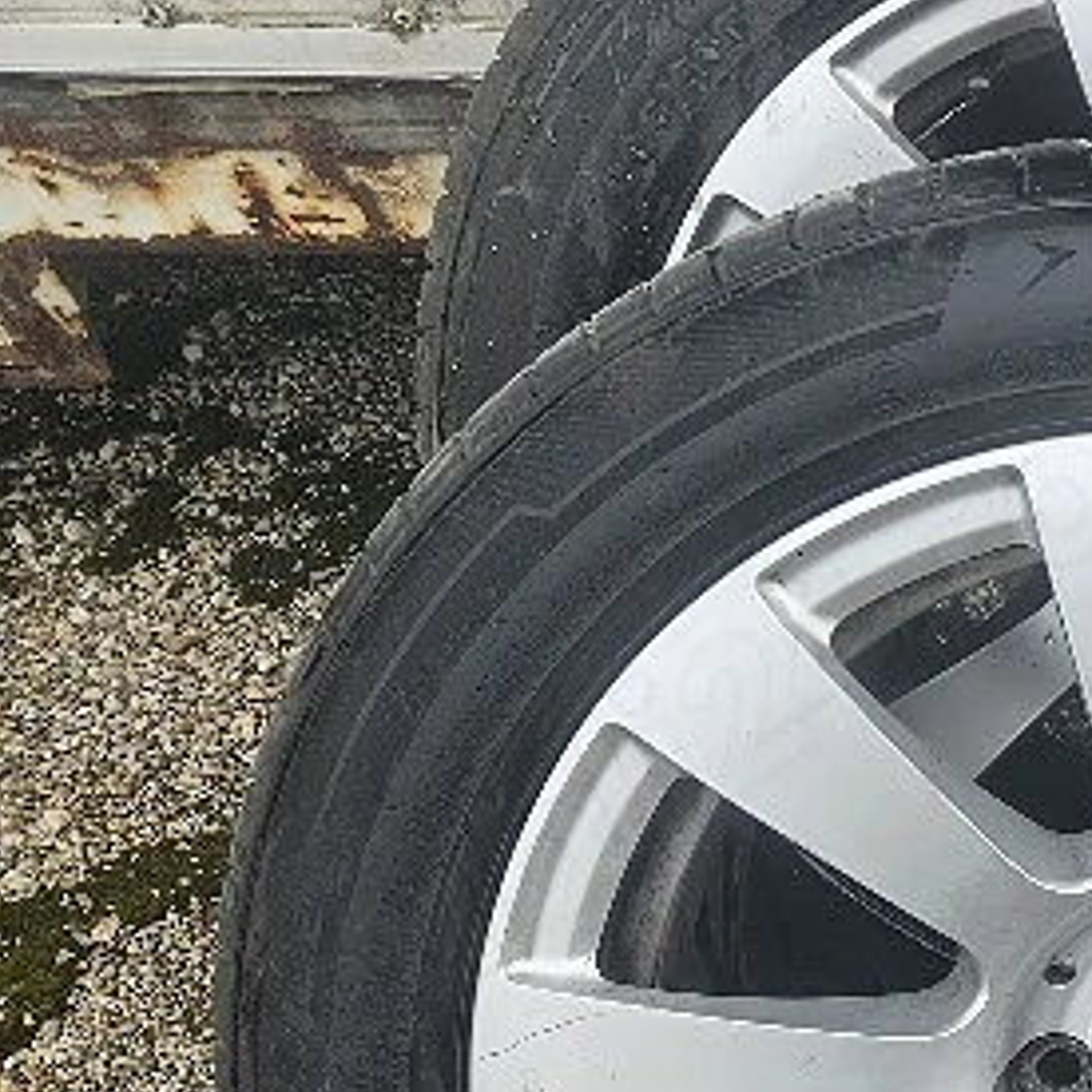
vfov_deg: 23.2
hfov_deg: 18.3
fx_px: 2641
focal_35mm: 74
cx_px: 1981
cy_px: 790
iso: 25
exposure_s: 1/159
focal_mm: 5.4
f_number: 1.8
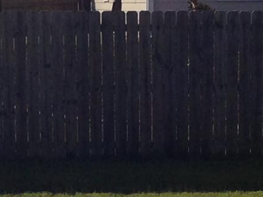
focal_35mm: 228
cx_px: 52
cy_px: 143
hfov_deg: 8.7
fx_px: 1733
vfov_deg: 6.5
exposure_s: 1/2584
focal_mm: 4.12
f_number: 2.4
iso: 50
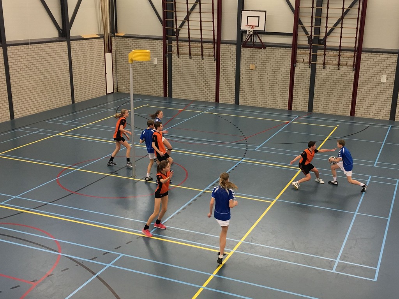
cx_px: 200
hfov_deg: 61.7
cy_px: 150
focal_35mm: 29
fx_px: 334
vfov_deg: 48.2
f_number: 2.2
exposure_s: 1/33
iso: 64
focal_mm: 4.15
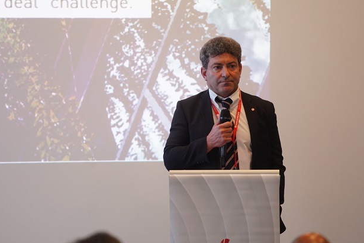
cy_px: 119
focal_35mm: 312
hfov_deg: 6.6
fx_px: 3157
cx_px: 167
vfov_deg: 4.4
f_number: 4
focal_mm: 200
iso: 3200
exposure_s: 1/160
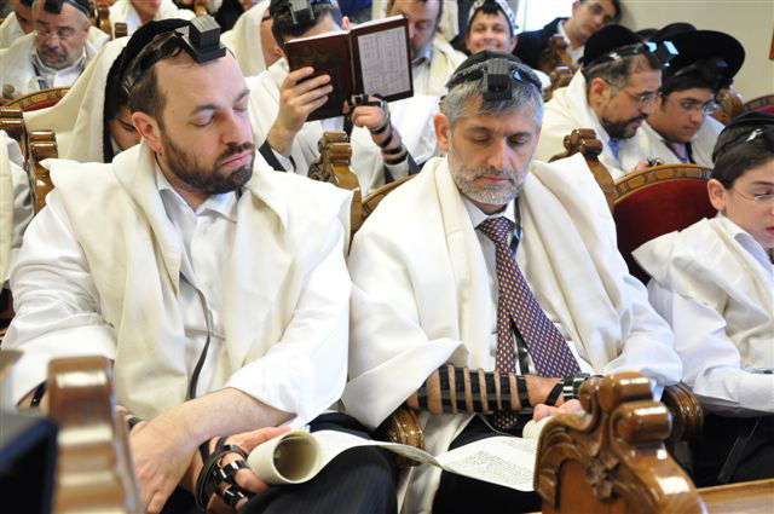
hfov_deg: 35.1
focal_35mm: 57
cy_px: 257
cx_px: 387
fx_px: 1224
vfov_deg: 23.7
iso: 1250
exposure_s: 1/50
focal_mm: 38
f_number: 4.5
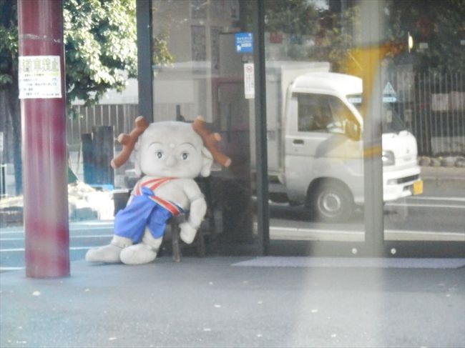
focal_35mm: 146
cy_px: 174
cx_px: 232
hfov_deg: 13.5
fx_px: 1961
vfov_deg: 10.2
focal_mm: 26.1
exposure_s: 1/500
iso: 3200
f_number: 5.2
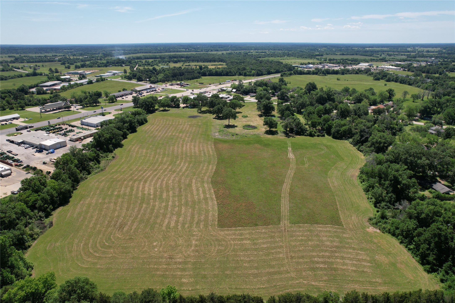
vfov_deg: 57.2
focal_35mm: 22
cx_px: 228
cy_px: 152
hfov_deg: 78.6
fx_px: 278
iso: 130
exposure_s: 1/2500
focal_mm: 8.38
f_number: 2.8
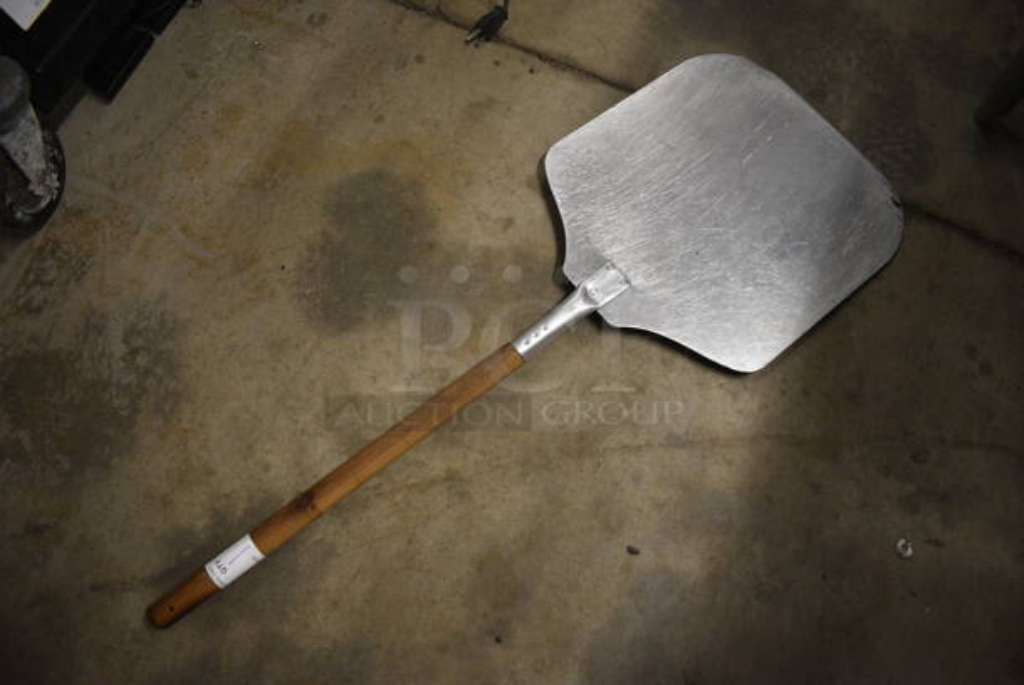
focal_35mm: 27
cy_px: 342
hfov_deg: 67.3
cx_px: 512
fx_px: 769
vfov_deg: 48.0
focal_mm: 18
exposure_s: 1/125
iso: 2000
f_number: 3.5
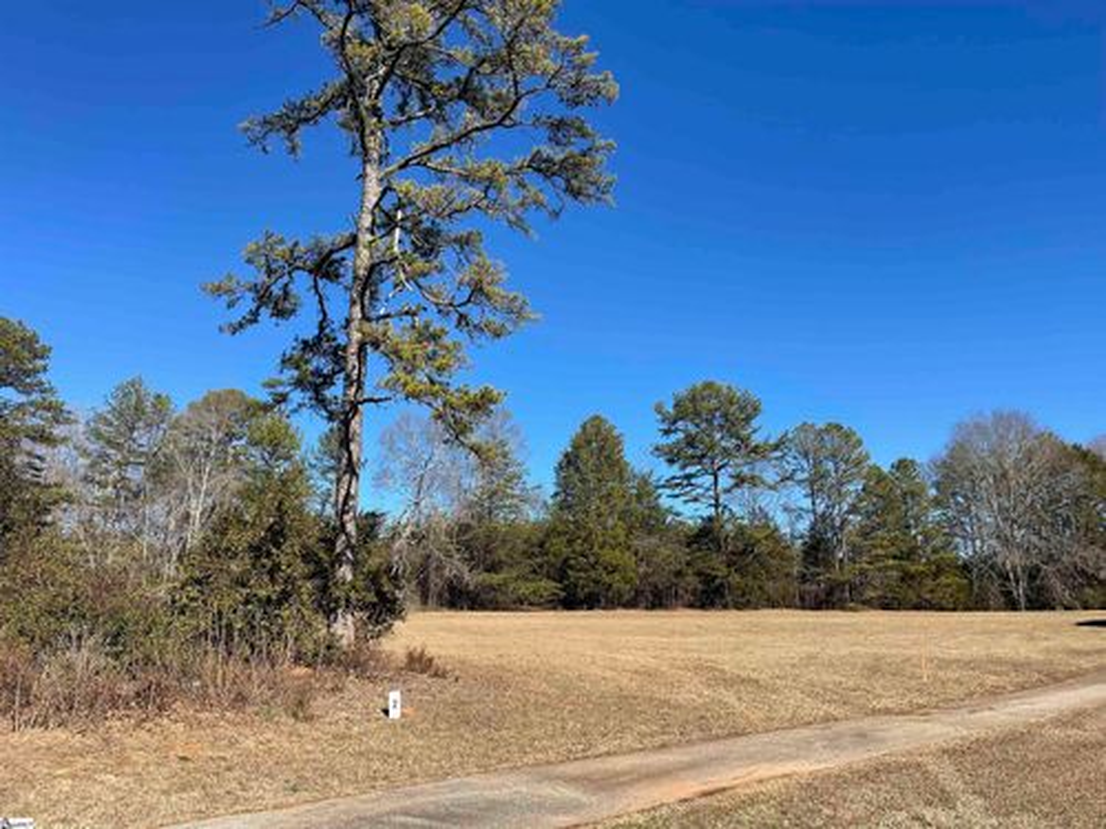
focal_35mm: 25
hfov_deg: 69.4
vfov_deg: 54.9
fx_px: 799
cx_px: 553
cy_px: 414
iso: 32
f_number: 1.6
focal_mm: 5.1
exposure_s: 1/2660
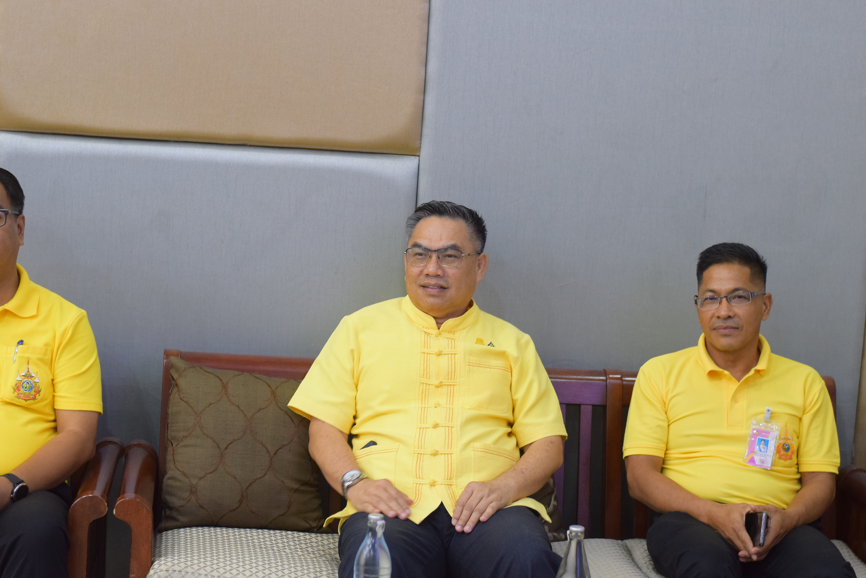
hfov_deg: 27.0
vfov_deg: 18.2
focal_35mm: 75
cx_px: 433
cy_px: 289
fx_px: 1805
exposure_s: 1/50
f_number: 3.2
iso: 2000
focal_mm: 50
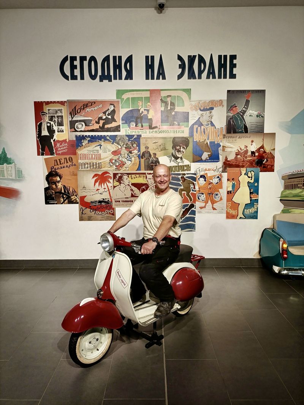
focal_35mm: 25
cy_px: 202
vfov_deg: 69.4
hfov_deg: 54.9
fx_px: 292
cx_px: 152
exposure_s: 1/33.3
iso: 160
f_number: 1.7
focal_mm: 4.71
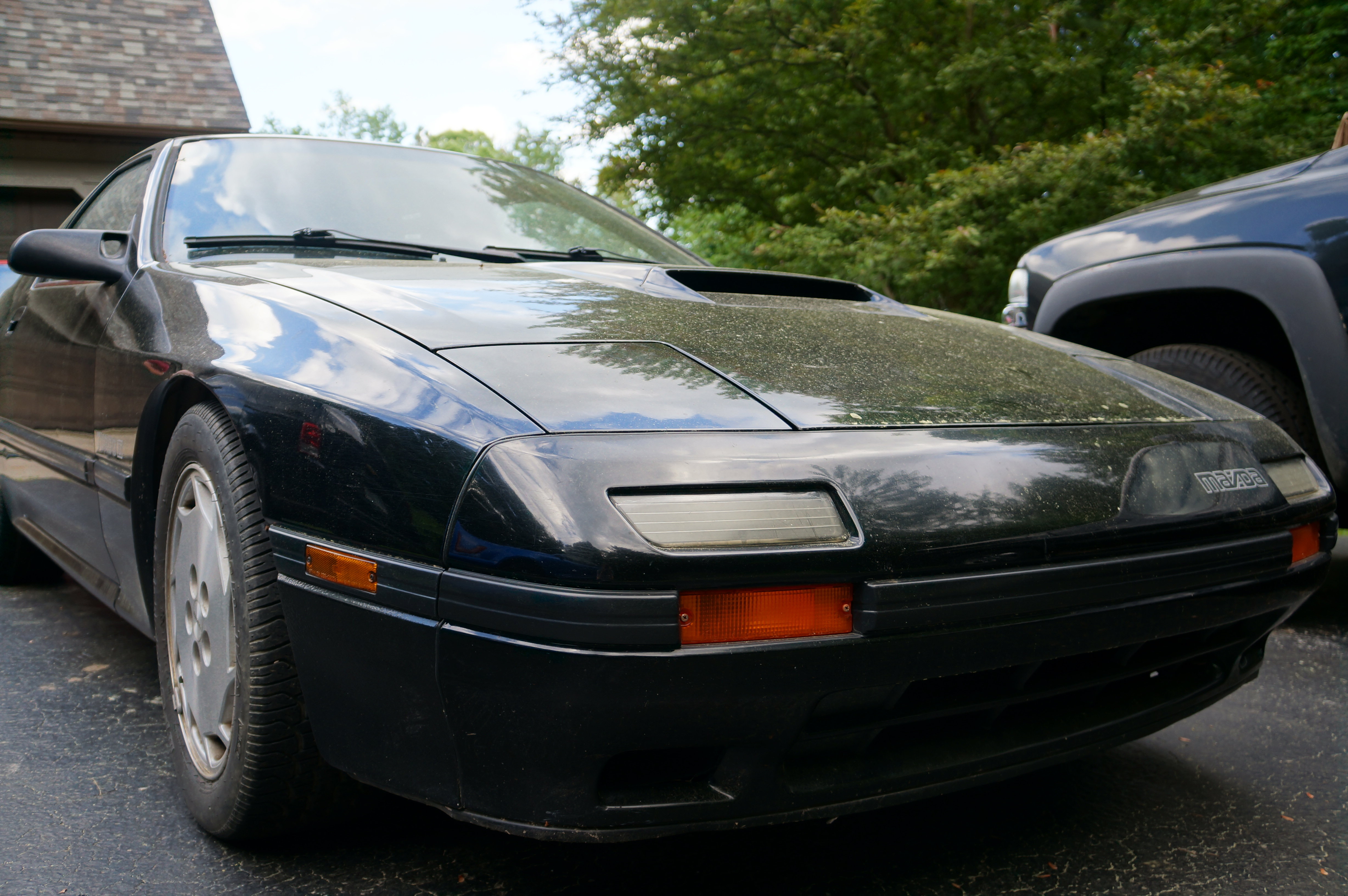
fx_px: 1234
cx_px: 674
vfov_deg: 39.9
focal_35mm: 33
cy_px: 448
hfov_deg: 57.3
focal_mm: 22
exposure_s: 1/160
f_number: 4
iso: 200
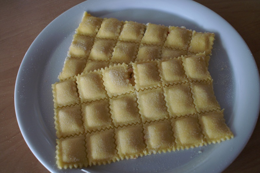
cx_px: 130
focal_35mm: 39
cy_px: 86
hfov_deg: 49.6
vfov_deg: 34.1
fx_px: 281
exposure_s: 1/15
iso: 800
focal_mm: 26
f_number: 4.5
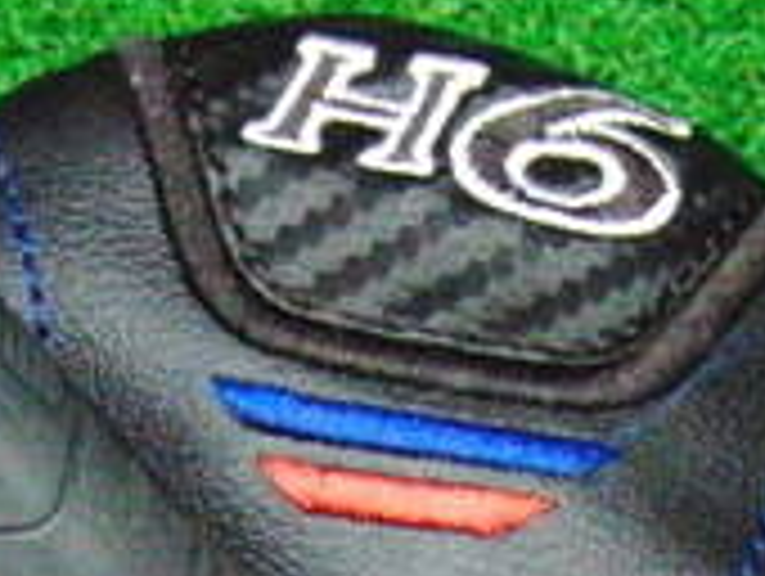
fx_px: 3076
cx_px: 382
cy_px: 1053
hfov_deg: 14.2
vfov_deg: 10.1
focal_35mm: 139
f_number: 3.6
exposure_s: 1/160
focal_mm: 6.42
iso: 3200
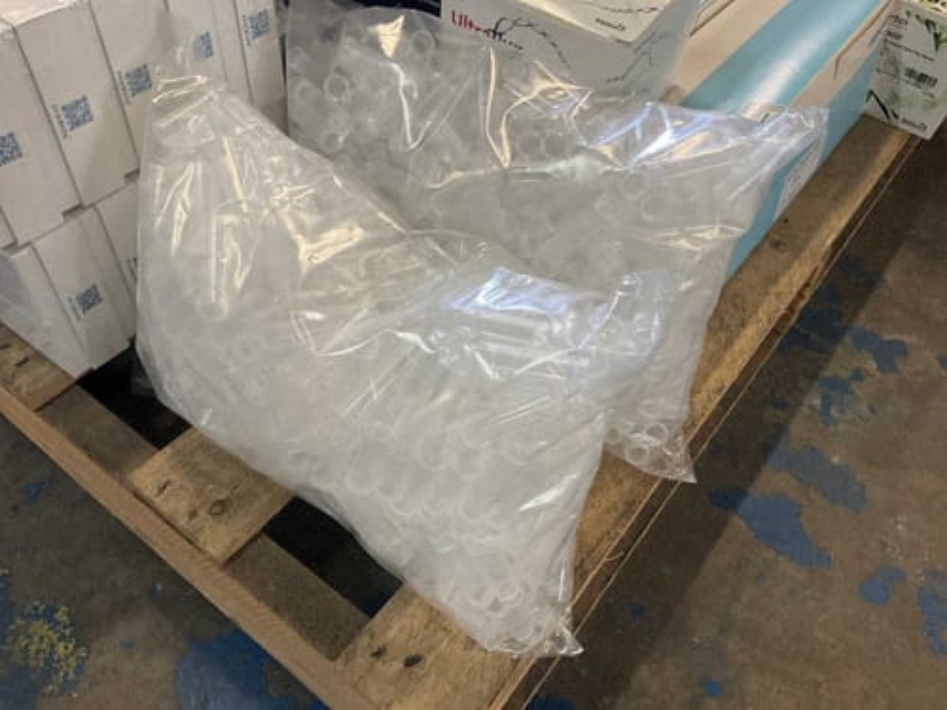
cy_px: 355
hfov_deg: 61.7
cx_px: 474
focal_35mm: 29
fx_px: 793
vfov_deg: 48.2
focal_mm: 3
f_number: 1.8
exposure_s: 1/50
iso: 100
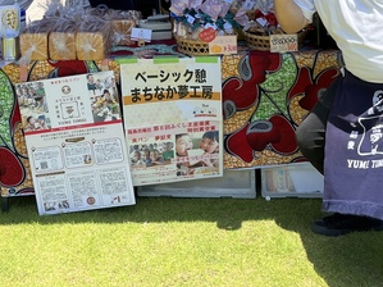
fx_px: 708
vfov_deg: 21.4
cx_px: 132
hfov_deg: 30.1
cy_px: -50
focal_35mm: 64
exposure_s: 1/1862
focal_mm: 5.1
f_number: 1.6
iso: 50
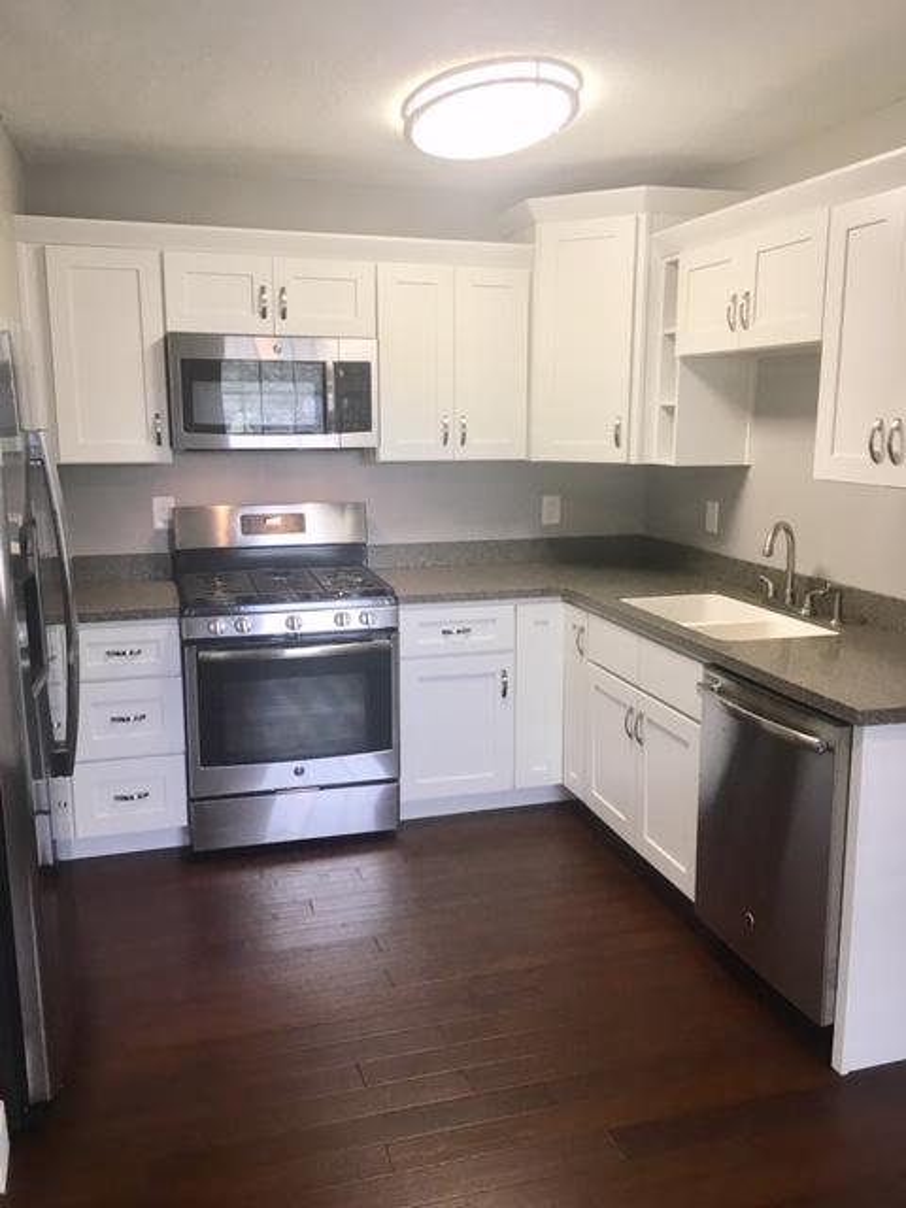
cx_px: 453
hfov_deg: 48.2
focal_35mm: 29
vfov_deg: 61.7
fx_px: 1012
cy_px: 604
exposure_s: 1/30
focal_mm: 4.15
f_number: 2.2
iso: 32
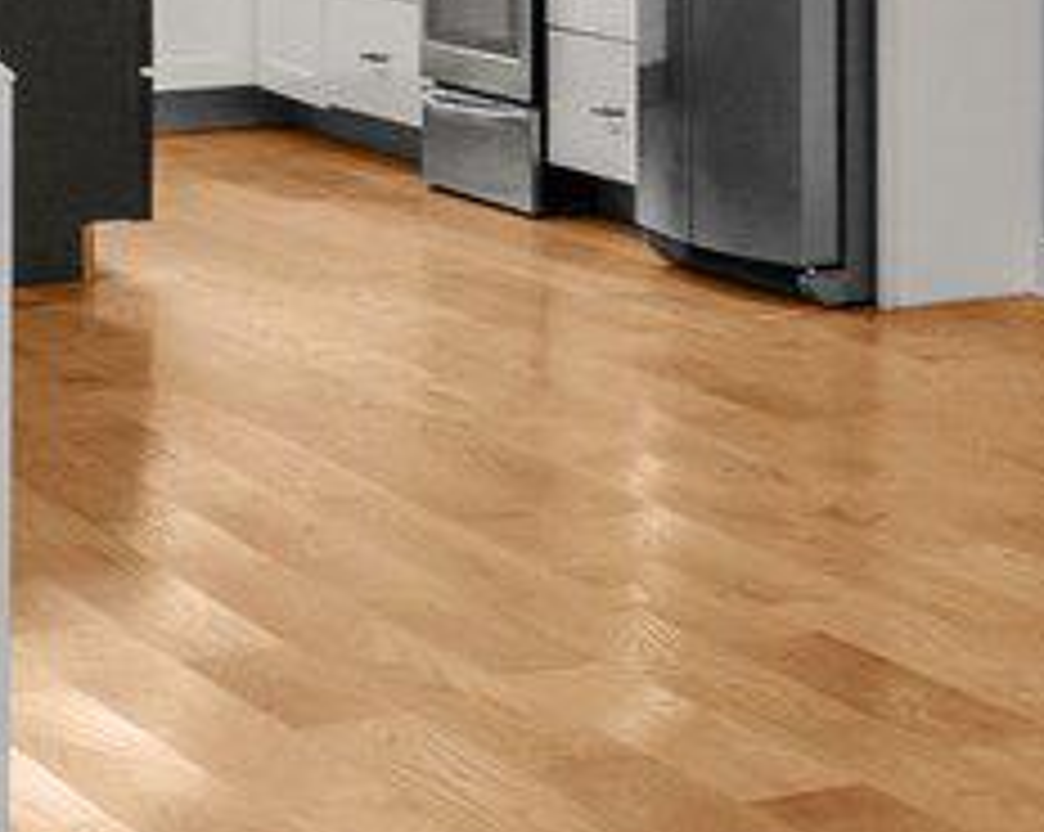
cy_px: -344
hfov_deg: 11.1
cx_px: 2660
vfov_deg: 10.6
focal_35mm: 141
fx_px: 4351
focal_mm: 17
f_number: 8
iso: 400
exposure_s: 1/13
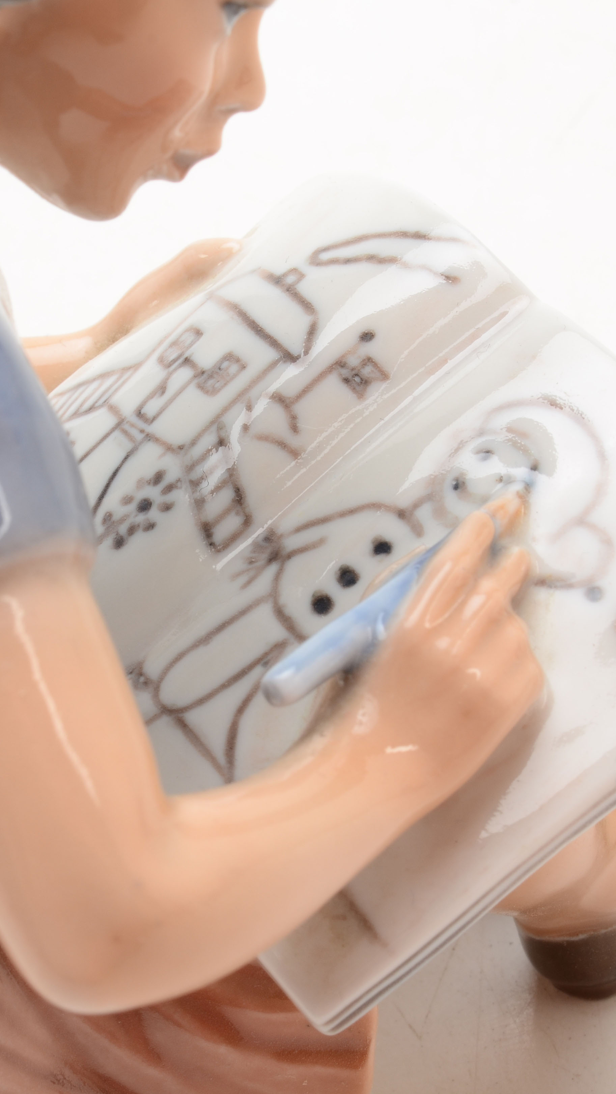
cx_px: 162
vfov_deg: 21.4
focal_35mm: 100
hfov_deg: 12.1
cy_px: 545
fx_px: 2904
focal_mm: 42
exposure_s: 1/160
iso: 100
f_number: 20
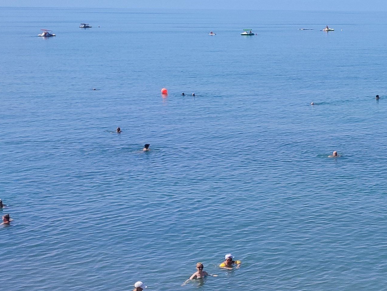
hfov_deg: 21.0
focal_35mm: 78
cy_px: 187
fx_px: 872
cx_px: 591
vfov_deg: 18.9
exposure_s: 1/928
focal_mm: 6.04
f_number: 1.9
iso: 50
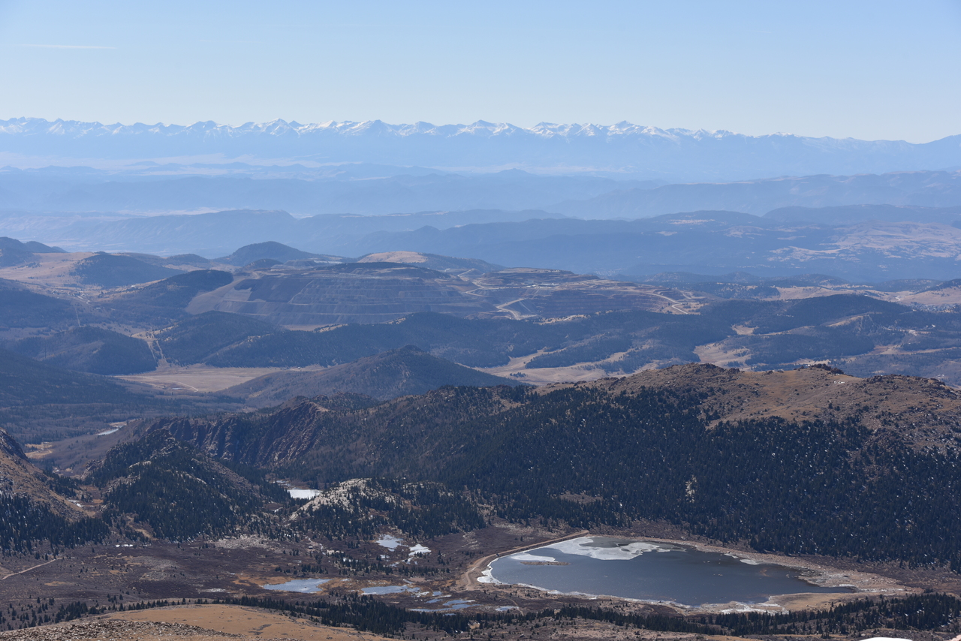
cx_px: 480
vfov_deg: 16.7
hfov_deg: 24.8
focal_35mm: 82
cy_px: 320
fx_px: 2189
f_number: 9
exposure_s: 1/320
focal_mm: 82
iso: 100
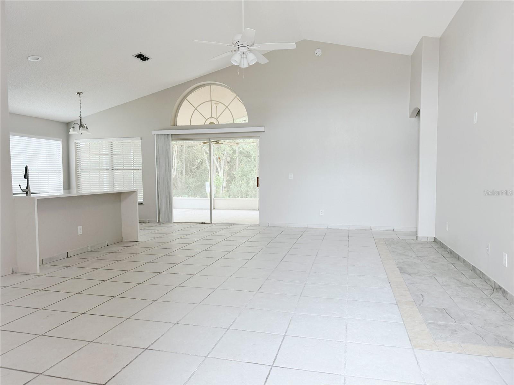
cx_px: 257
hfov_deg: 71.6
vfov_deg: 56.8
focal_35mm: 24
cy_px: 192
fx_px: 356
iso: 125
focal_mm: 6.76
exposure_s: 1/121
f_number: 1.78
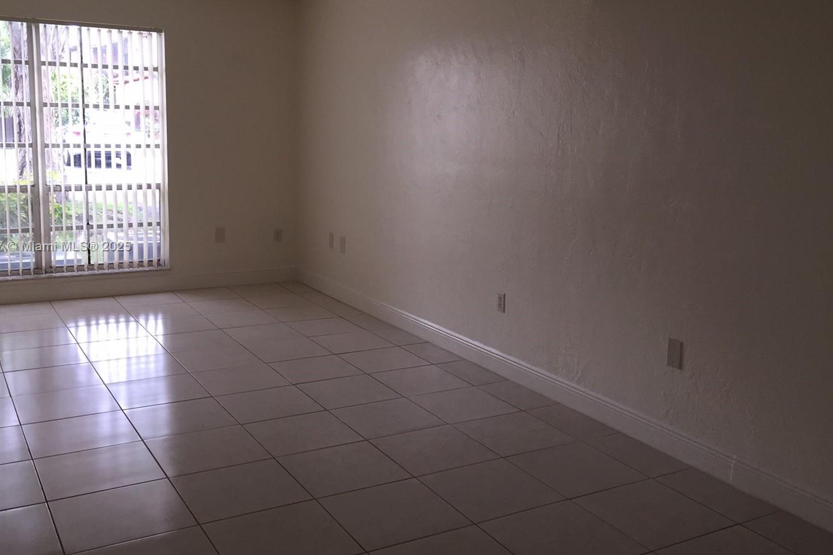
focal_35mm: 36
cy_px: 247
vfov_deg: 36.8
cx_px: 429
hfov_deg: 53.1
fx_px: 833
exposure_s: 1/60
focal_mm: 4.15
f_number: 2.2
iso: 50
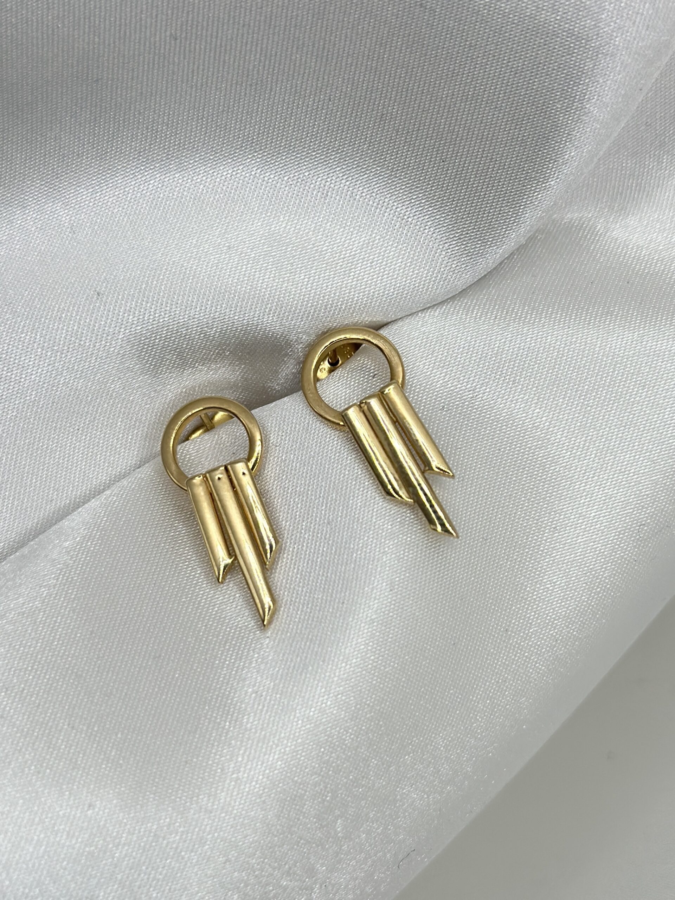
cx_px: 338
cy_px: 450
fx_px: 1248
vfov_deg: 39.7
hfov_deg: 30.3
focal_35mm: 48
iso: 80
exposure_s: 1/2070
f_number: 1.78
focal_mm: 6.86
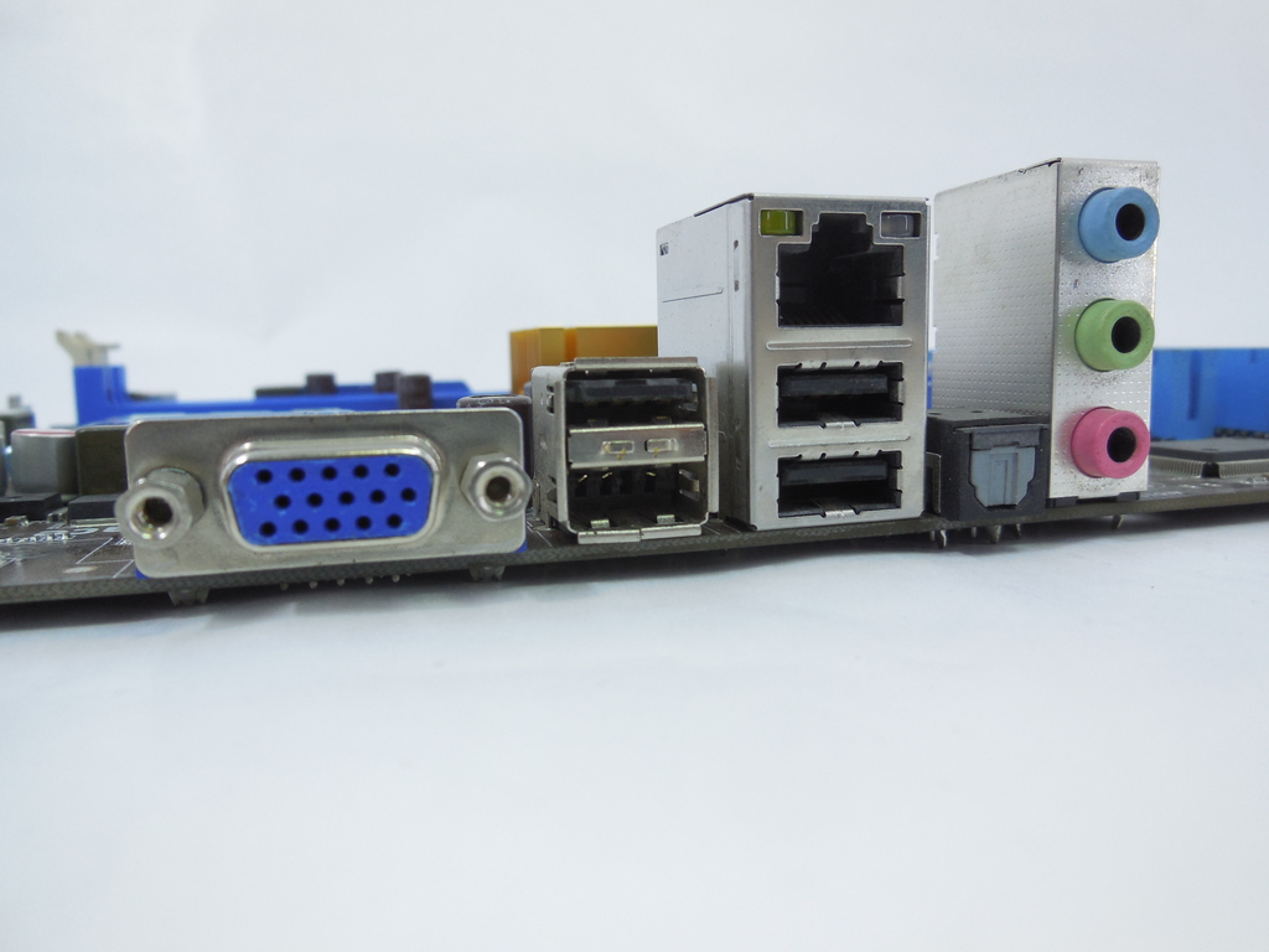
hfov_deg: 69.4
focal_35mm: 25
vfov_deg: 54.9
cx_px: 634
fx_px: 916
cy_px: 476
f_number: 3.1
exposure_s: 1/50
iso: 125
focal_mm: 4.5
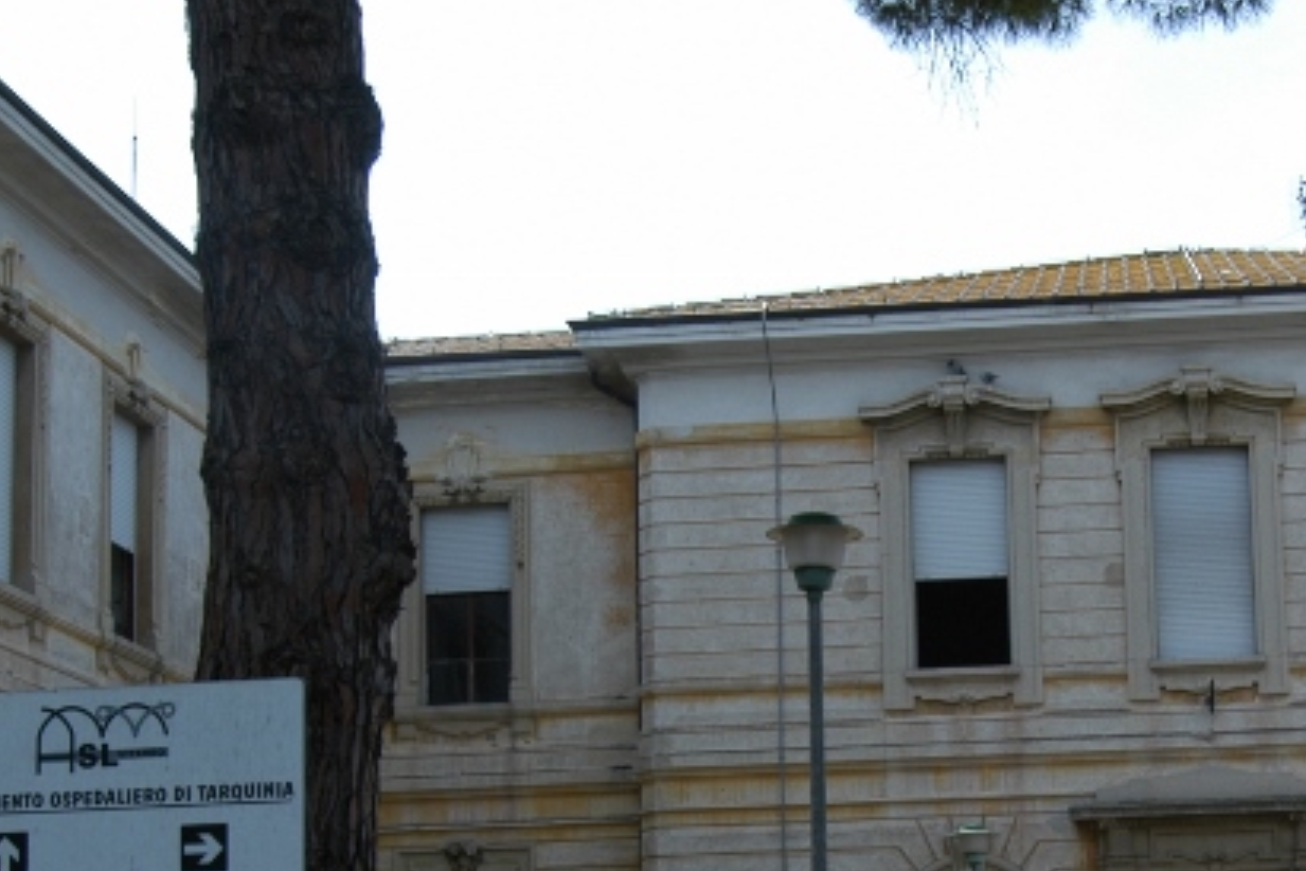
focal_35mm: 70
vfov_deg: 19.0
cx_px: 944
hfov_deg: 28.5
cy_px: 817
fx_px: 2539
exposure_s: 1/250
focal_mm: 24
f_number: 8
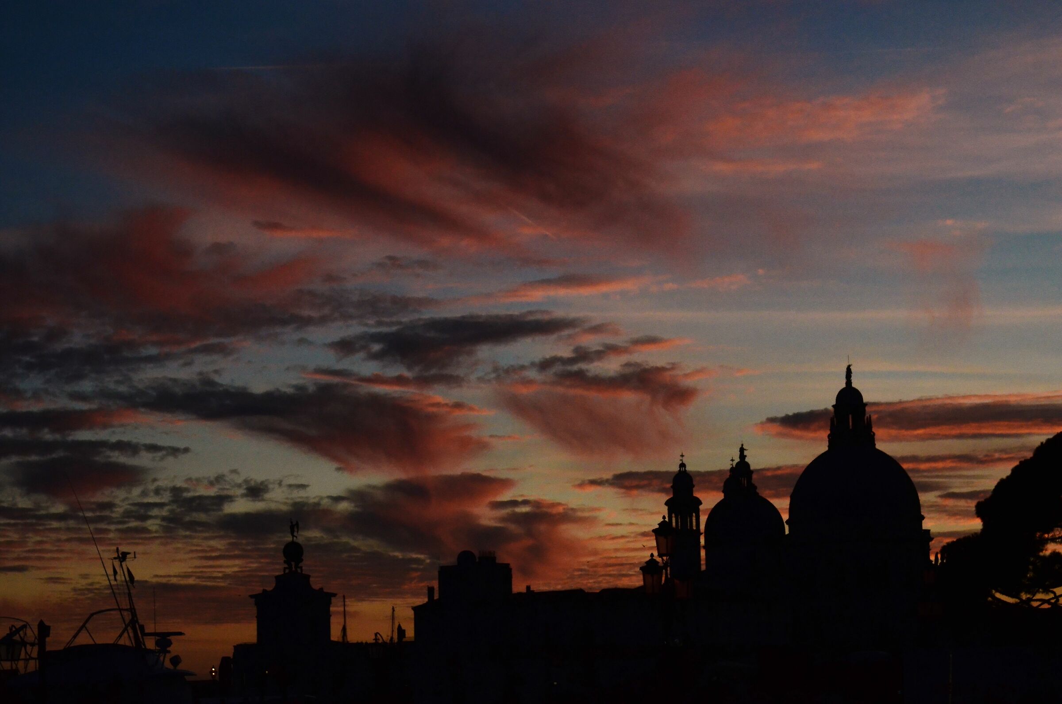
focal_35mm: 90
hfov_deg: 22.7
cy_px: 352
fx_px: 2650
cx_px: 531
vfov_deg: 15.1
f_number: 11
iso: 2500
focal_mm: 60
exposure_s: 1/500
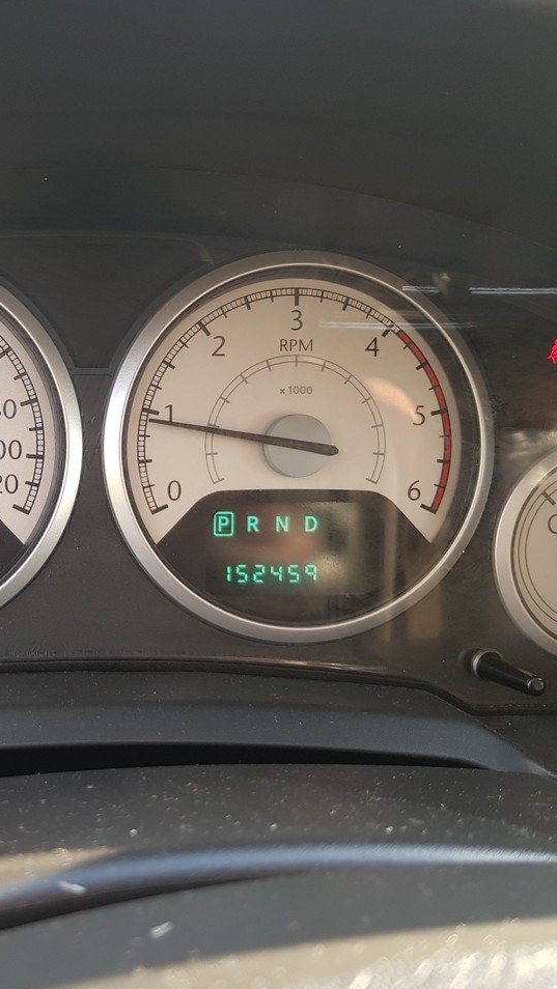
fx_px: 997
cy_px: 496
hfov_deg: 29.6
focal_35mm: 38
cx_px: 32
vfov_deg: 52.8
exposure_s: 1/50
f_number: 1.7
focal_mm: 4.2
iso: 64
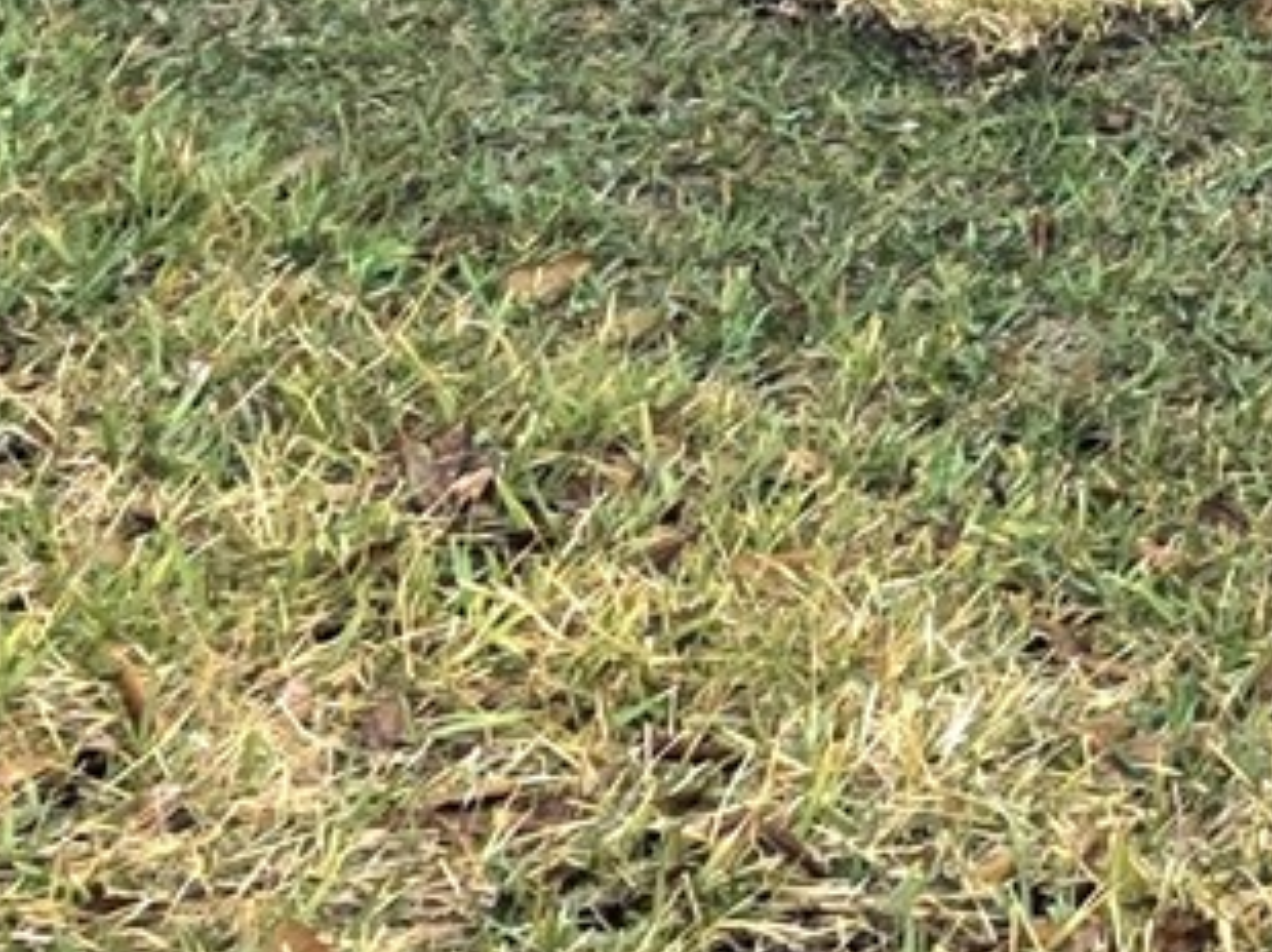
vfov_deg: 8.9
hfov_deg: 11.3
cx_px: 2835
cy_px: -1260
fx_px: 5581
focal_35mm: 152
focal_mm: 6.3
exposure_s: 1/5000
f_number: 1.7
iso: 80
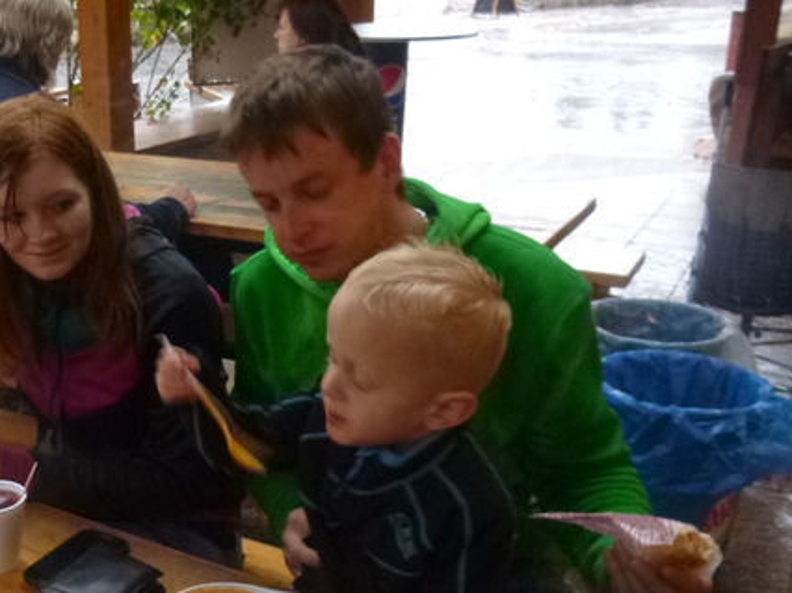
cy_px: 392
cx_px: 145
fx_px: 1075
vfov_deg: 30.6
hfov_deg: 38.7
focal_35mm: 47
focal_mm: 4.5
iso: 400
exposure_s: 1/6
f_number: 3.1
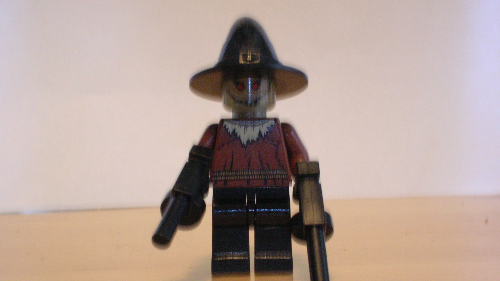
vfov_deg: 12.1
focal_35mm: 100
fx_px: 1326
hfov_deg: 21.4
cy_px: 170
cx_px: 250
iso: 200
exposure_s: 1/1.5
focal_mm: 15.2
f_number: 9
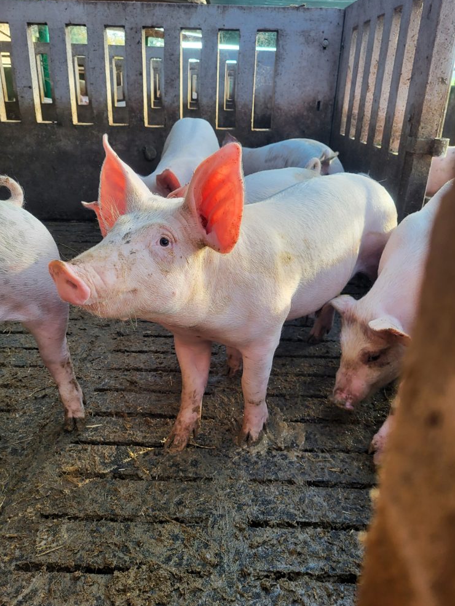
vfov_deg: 65.3
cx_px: 226
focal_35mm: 27
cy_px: 298
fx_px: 473
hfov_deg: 51.4
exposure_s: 1/100
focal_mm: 5.4
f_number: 1.8
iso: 100
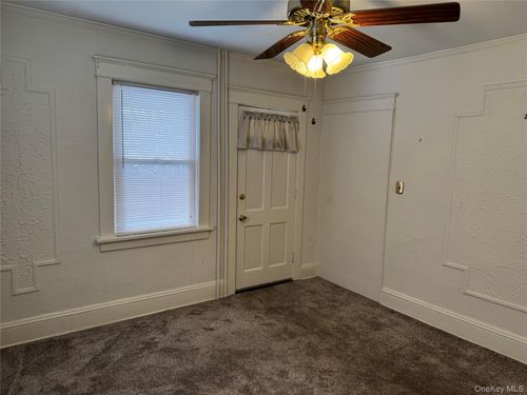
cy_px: 198
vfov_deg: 56.8
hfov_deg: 71.6
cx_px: 264
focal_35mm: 24
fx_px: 365
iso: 125
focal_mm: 6.76
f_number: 1.78
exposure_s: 1/60
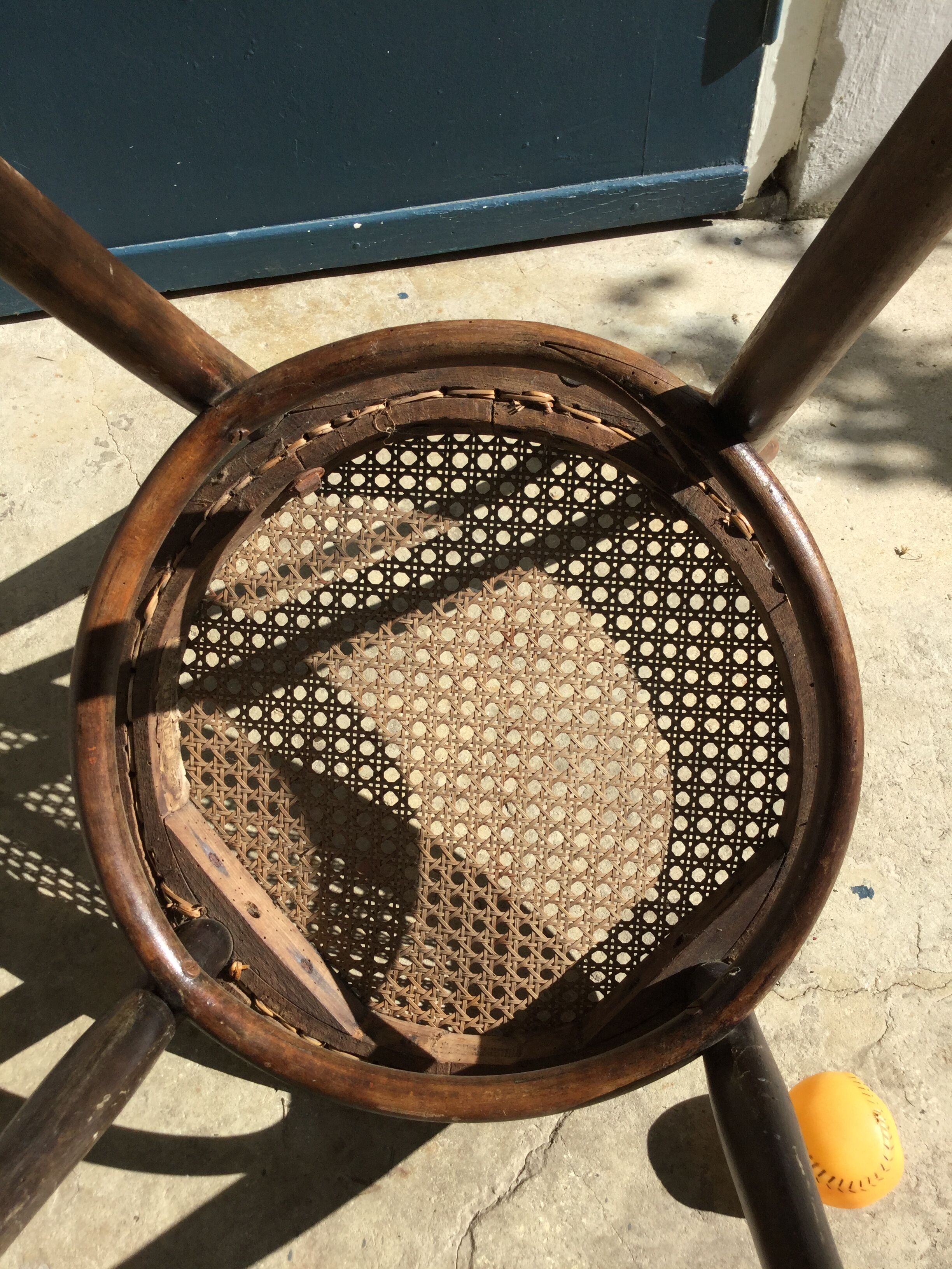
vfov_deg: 58.4
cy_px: 634
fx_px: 1137
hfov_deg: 45.4
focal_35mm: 31
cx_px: 476
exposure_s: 1/886
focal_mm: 3.3
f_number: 2.4
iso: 25
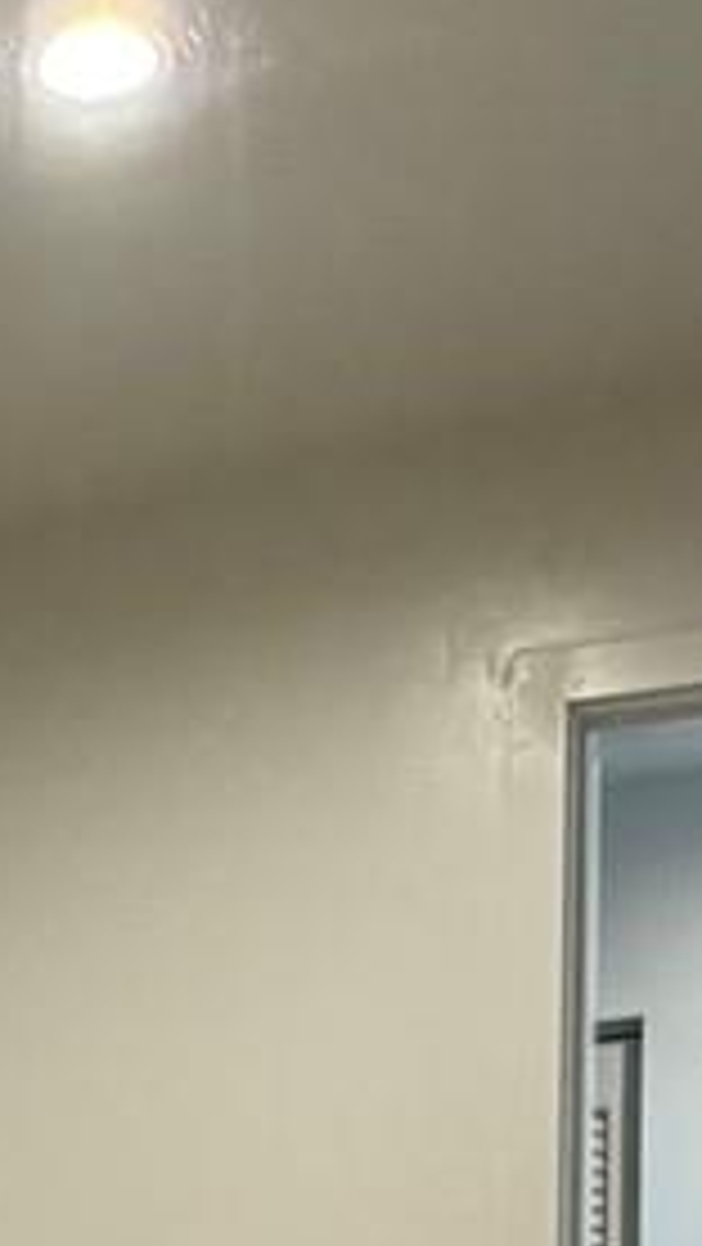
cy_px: 1583
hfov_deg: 12.9
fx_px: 2909
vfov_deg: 21.9
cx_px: -387
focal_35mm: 88
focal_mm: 2.22
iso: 250
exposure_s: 1/60
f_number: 2.2
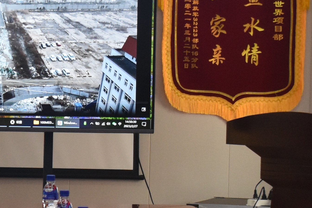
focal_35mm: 253
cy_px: 146
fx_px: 2192
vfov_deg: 5.4
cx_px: -57
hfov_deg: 8.1
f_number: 4.8
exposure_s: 1/125
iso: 1250
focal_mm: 38
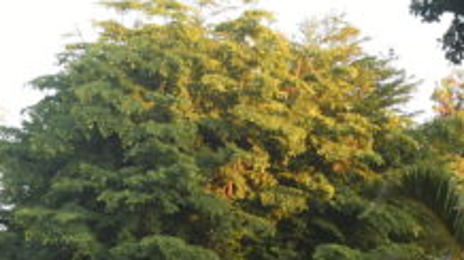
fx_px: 1634
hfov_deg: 15.5
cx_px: 568
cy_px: 471
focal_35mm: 133
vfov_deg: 8.7
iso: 320
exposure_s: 1/160
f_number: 2.8
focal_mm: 24
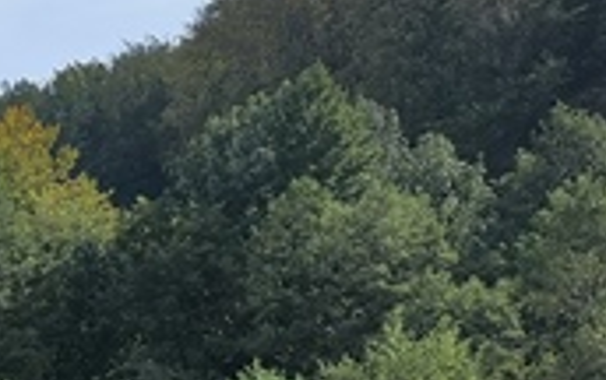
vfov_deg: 9.2
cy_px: 609
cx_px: -514
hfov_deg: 13.4
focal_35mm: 138
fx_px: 2282
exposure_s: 1/2653
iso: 50
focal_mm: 5.58
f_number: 1.8
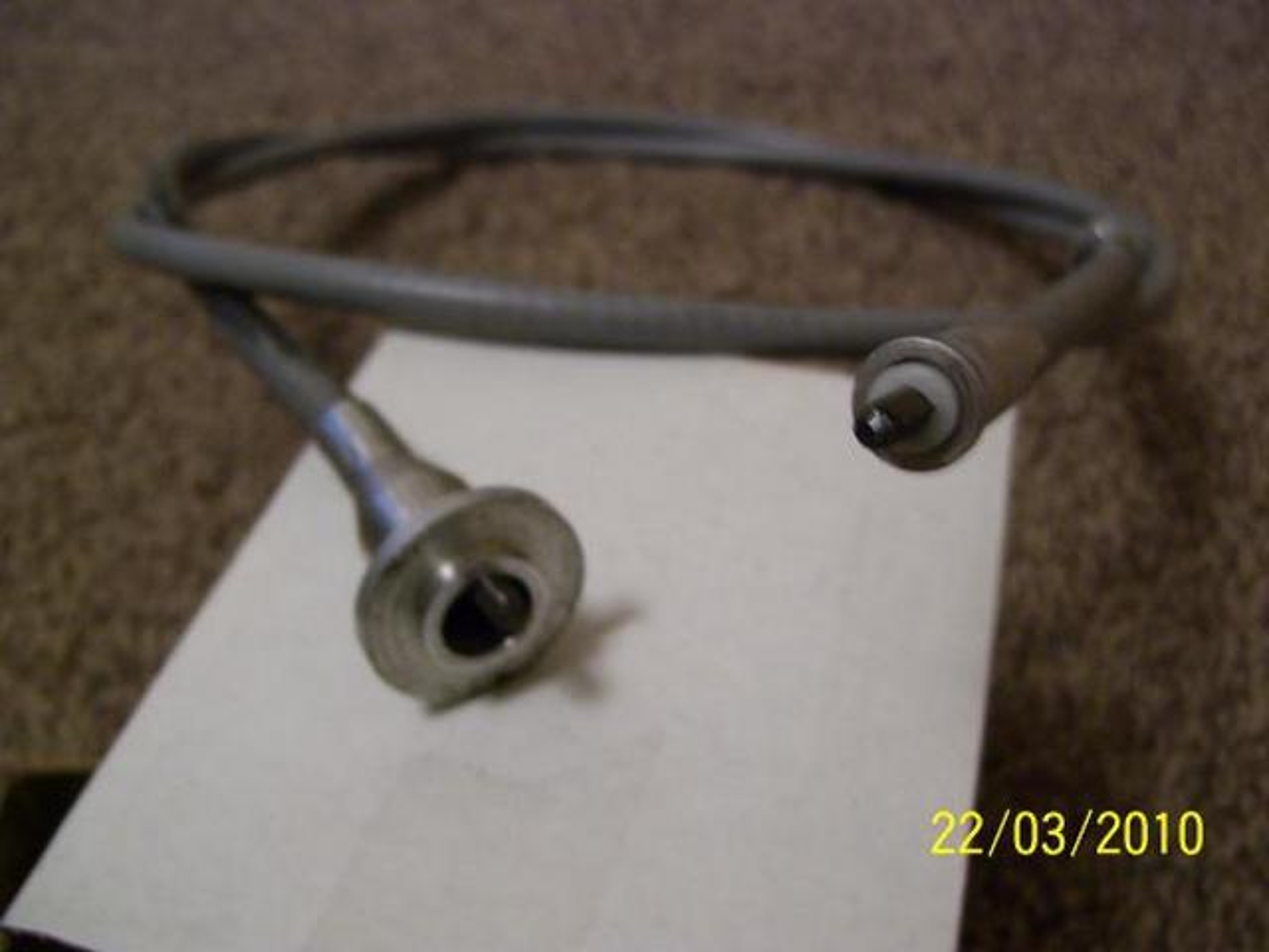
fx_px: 1320
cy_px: 476
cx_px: 634
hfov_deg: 51.4
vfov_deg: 39.7
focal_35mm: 36
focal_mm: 6
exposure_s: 1/8
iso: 160
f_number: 2.7
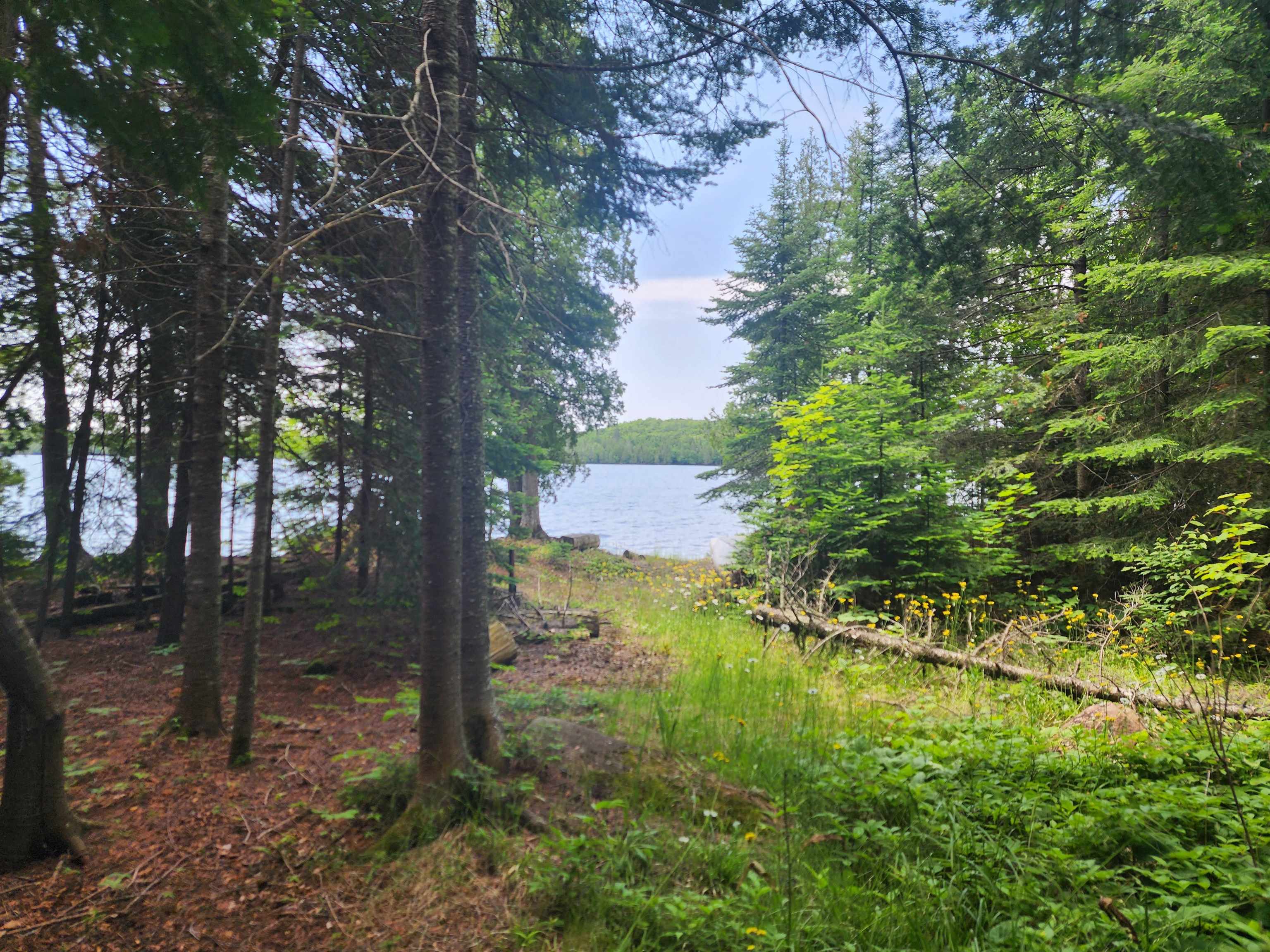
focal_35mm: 23
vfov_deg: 58.9
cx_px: 635
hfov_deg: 73.9
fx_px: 844
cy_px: 476
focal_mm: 6.4
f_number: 1.8
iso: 12
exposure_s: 1/282
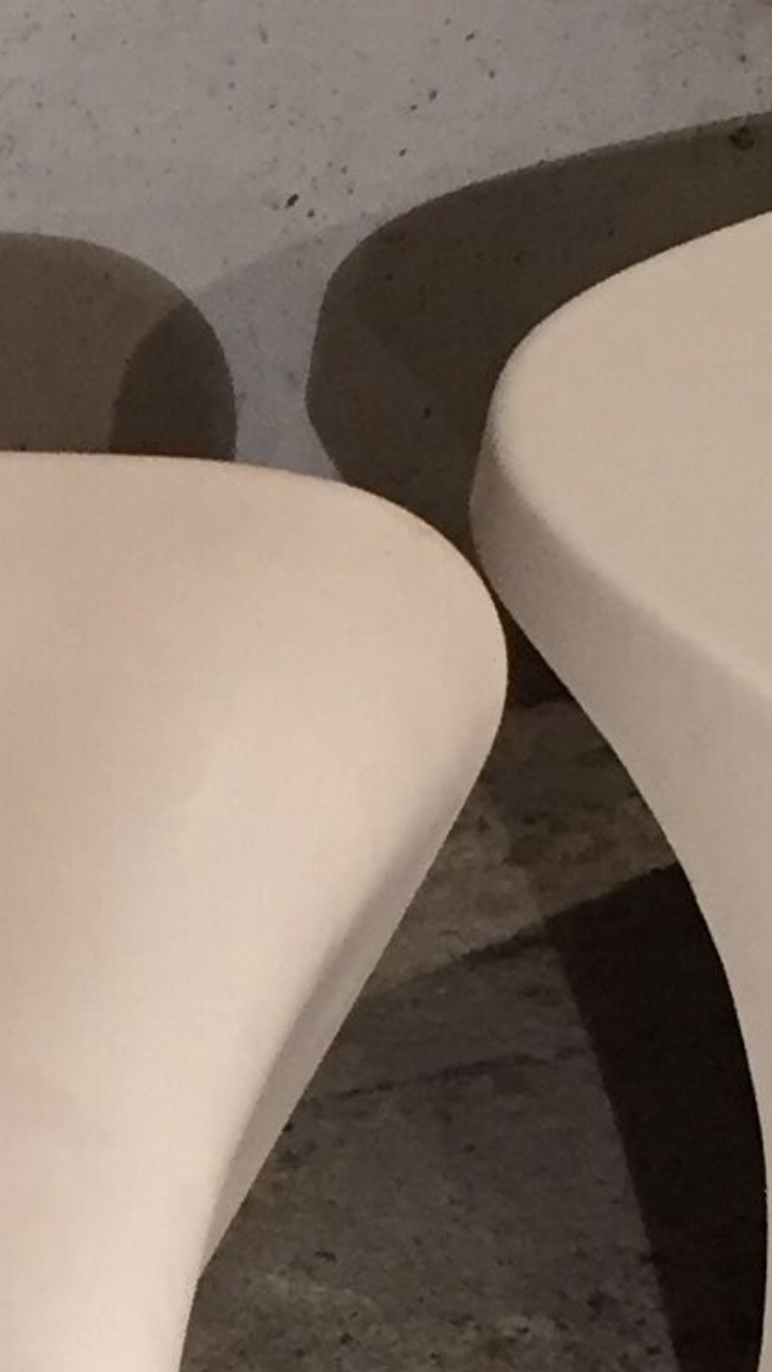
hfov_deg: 8.5
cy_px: 705
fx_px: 5024
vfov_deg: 15.6
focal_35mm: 138
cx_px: -509
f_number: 2.2
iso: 125
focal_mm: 4.15
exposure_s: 1/33
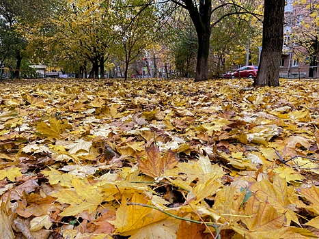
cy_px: 120
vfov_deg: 53.0
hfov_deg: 67.3
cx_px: 160
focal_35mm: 26
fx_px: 240
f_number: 1.6
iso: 50
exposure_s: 1/121
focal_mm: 4.2
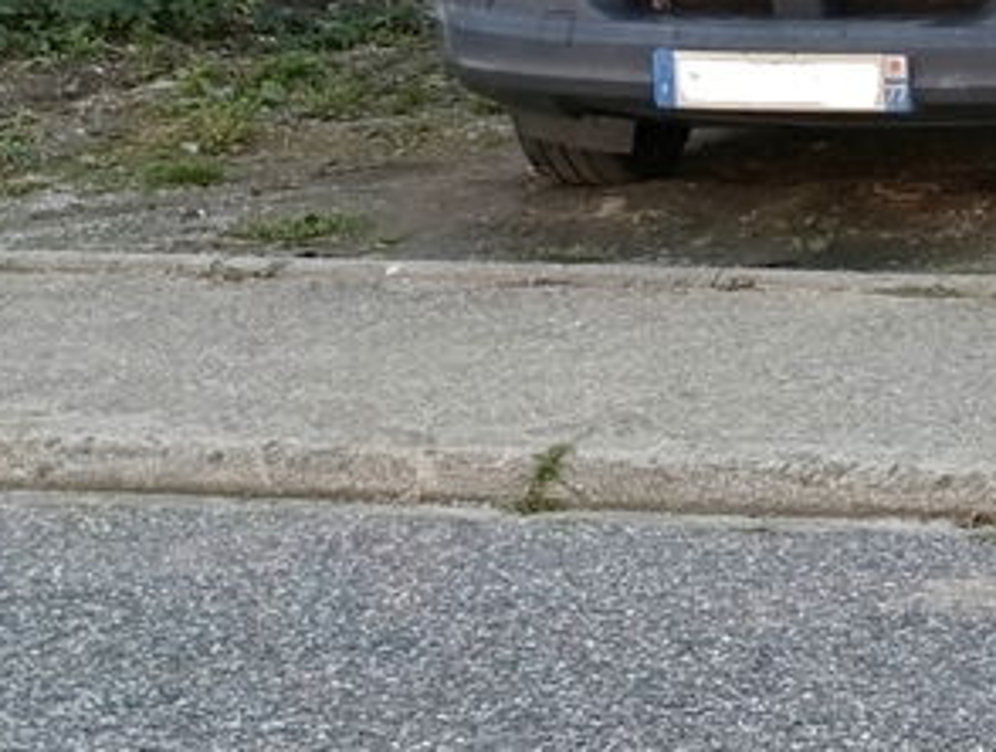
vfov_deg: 11.8
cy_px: 27
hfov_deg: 13.8
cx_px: 1877
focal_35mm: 125
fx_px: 3605
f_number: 1.6
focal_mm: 6.14
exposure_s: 1/100
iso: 50
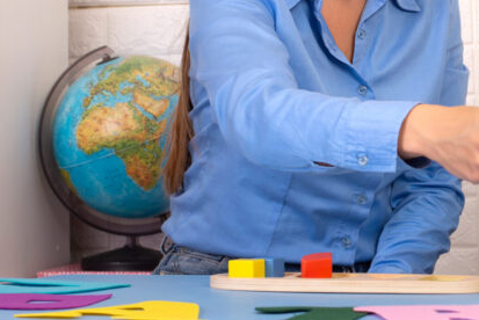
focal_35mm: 124
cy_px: 54
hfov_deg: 16.3
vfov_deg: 11.0
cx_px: 441
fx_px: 1651
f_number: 6.3
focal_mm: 50
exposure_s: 1/250
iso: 100
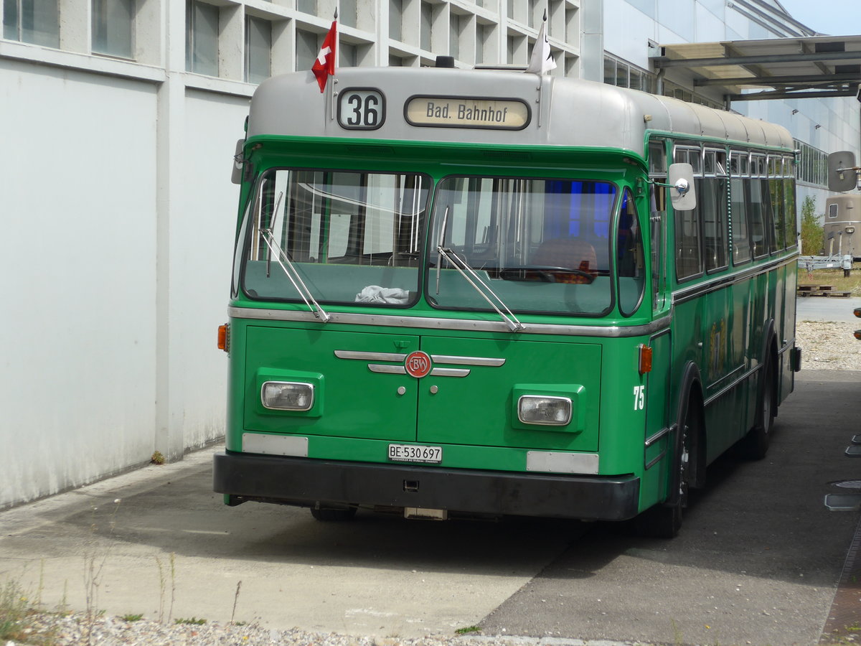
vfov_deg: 13.5
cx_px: 430
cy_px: 323
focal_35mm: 110
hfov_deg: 17.9
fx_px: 2736
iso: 80
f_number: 4.9
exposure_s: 1/400
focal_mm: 21.6
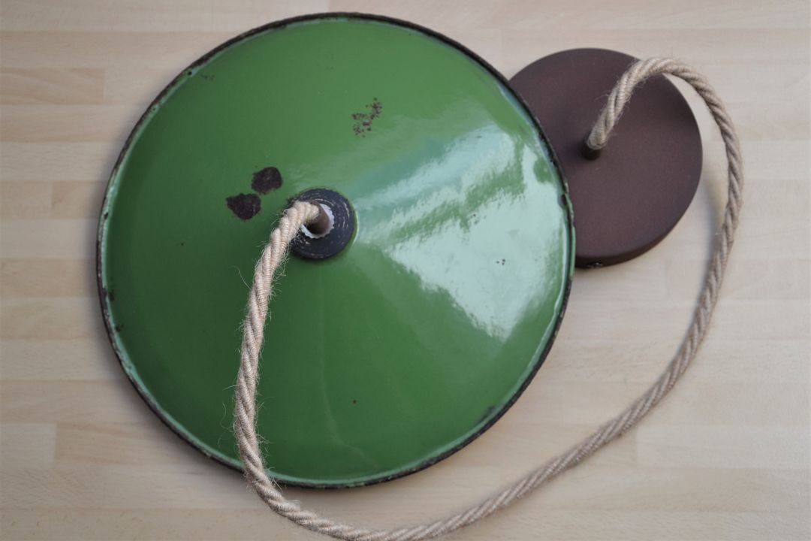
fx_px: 1014
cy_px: 270
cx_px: 406
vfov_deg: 29.9
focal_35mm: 45
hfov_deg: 43.6
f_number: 5.6
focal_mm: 30
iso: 180
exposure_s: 1/125
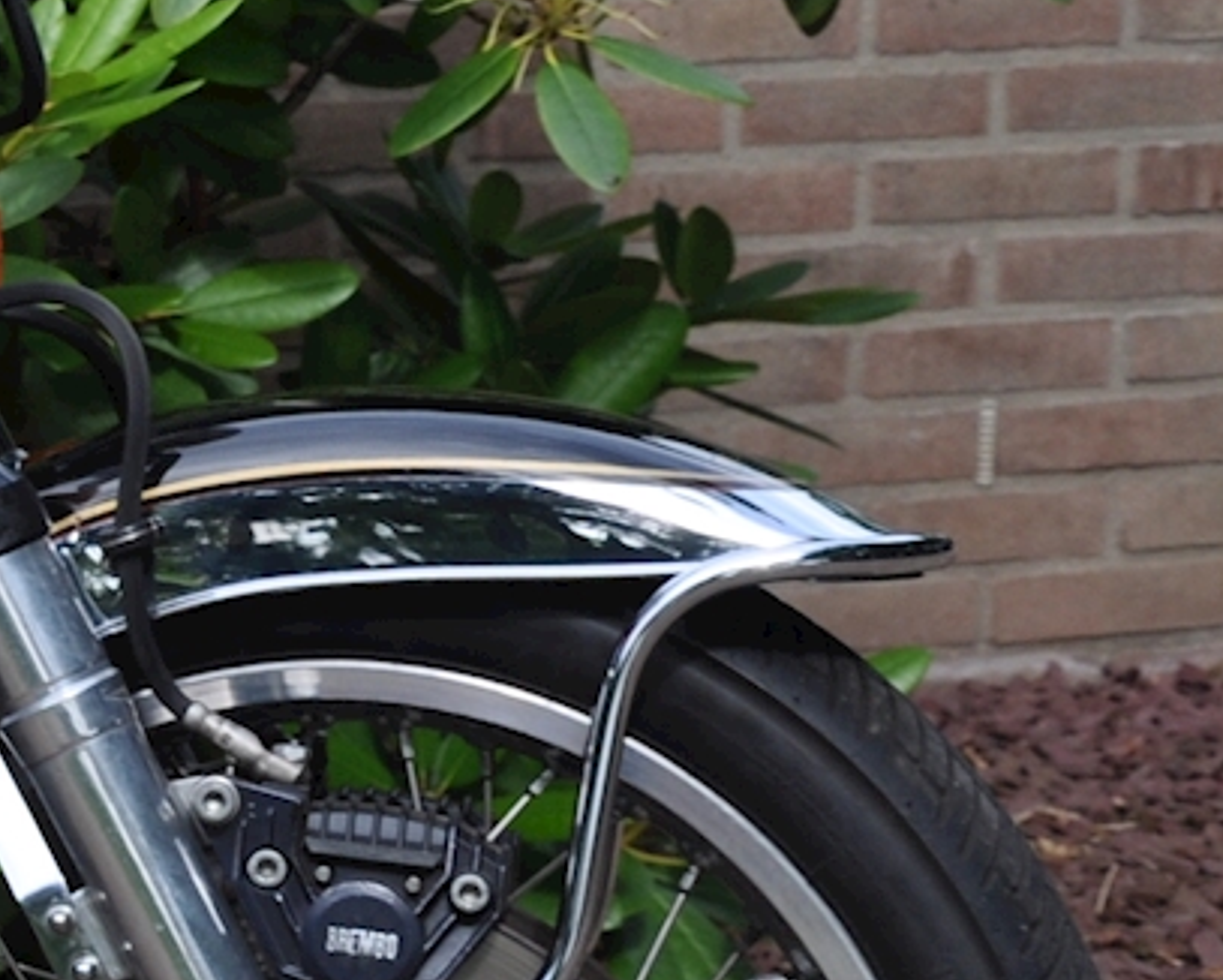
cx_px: -1475
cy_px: 245
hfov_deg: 7.3
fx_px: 9126
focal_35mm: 252
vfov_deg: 6.1
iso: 200
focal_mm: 38
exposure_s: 1/250
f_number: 8
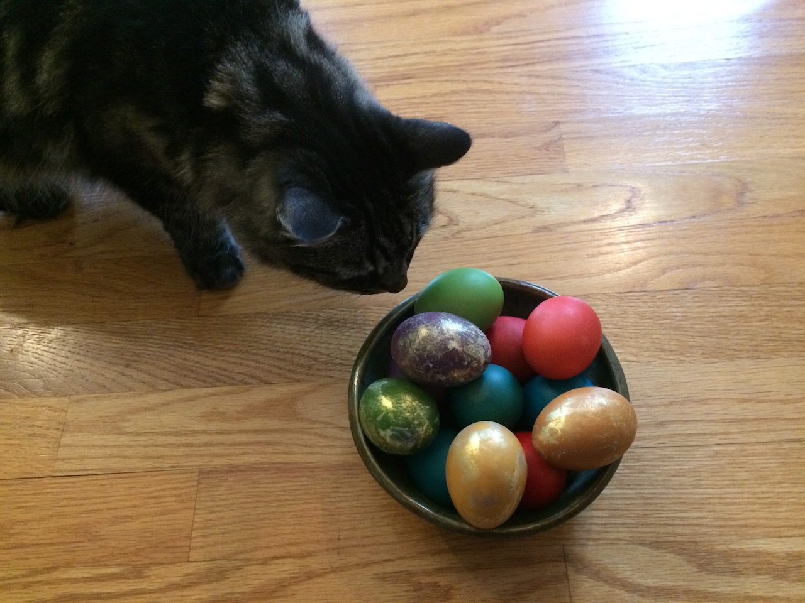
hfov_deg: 61.7
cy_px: 302
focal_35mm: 29
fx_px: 674
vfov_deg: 48.2
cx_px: 402
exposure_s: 1/20
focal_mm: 4.15
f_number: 2.2
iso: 320
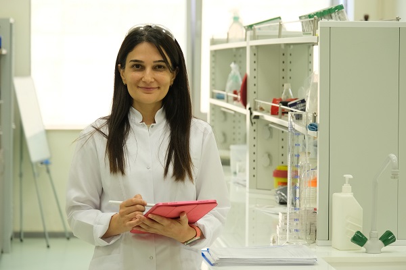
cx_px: 203
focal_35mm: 108
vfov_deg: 12.7
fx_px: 1218
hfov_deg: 18.9
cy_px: 135
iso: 1600
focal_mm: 72.1
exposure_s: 1/200
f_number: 4
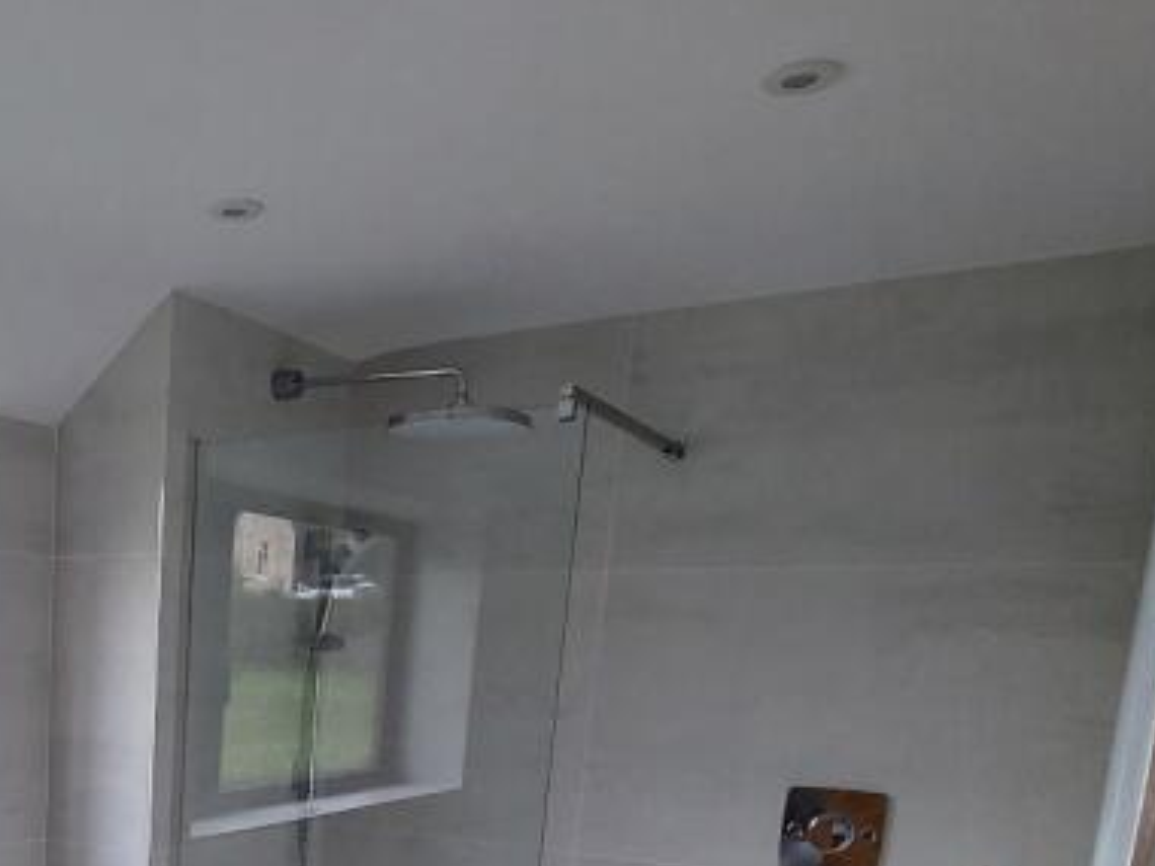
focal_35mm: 35
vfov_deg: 36.1
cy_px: 890
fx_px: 1168
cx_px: 24
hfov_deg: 45.3
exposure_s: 1/100
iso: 80
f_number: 2.2
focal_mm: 1.74
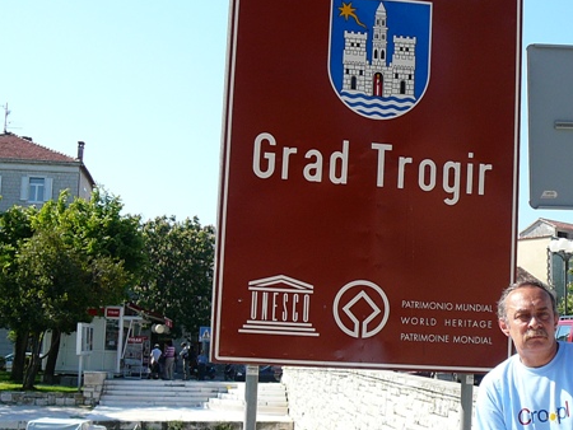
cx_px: 345
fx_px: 927
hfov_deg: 34.2
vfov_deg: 26.1
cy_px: 245
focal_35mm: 56
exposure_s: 1/800
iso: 80
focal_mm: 5.2
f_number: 2.8
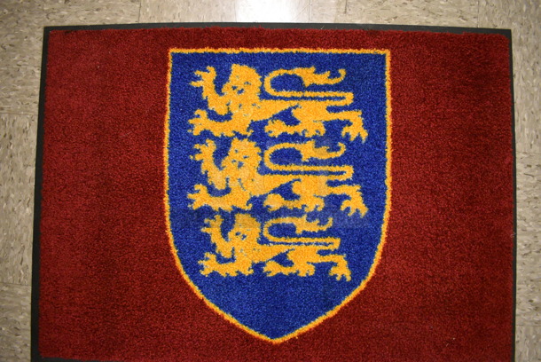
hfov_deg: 67.3
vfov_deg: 48.0
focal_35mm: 27
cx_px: 270
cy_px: 181
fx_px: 406
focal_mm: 18
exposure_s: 1/125
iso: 4000
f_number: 3.5
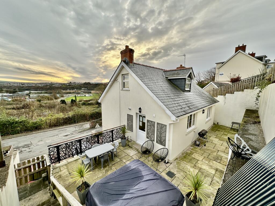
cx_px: 138
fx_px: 111
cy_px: 103
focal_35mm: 14
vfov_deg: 85.7
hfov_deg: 102.1
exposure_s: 1/197
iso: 40
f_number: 2.2
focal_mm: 2.22
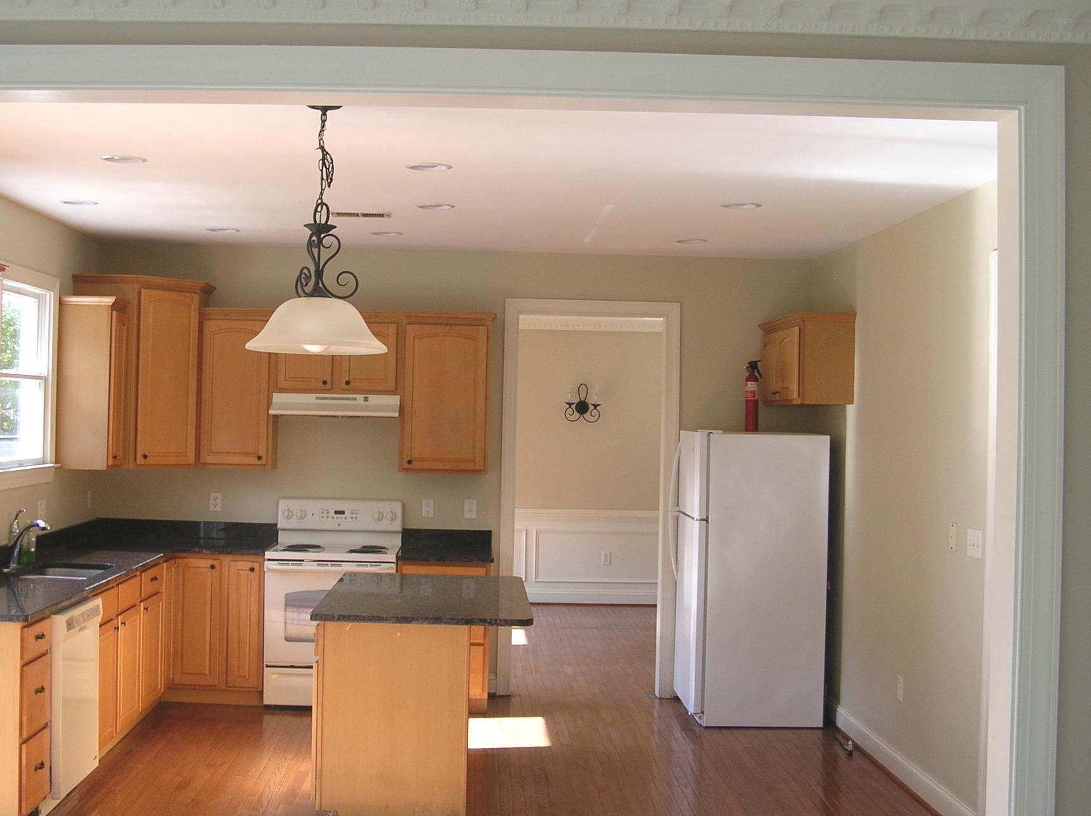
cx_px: 468
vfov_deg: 33.5
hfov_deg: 43.8
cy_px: 385
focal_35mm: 43
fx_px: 1354
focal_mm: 6
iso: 50
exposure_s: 1/78.2
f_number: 2.7
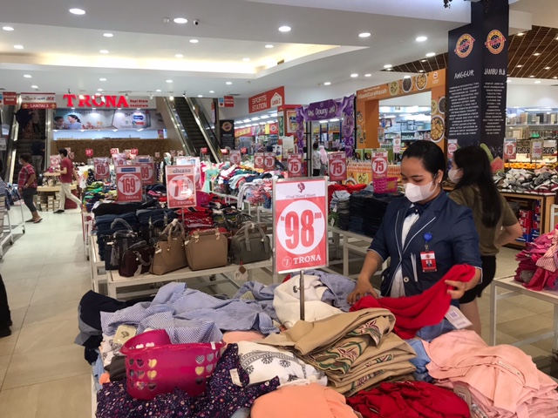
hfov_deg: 63.4
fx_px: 451
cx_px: 279
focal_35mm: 28
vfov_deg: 49.7
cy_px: 209
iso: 25
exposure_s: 1/33
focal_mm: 3.99
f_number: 1.8
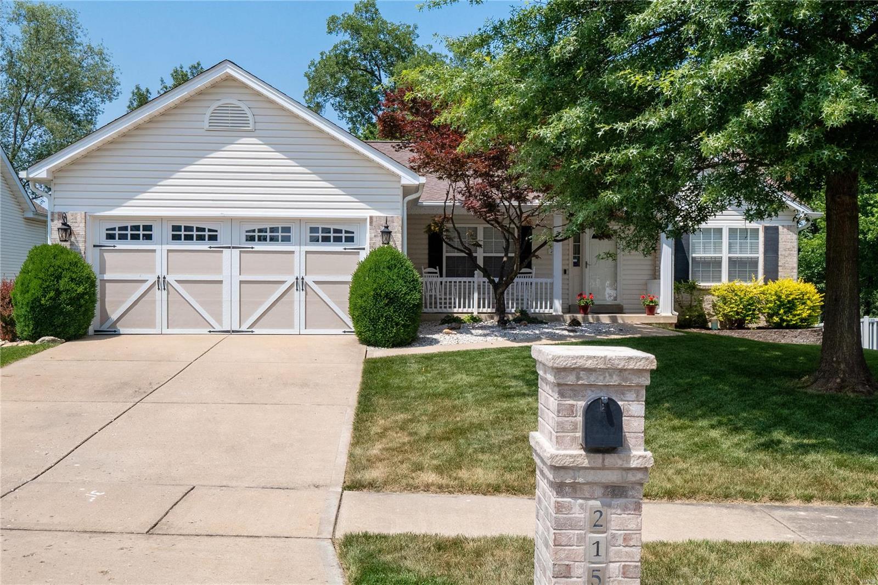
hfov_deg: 53.1
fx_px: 878
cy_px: 292
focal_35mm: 36
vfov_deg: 36.9
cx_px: 439
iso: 400
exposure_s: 1/1000
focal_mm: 18
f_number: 8
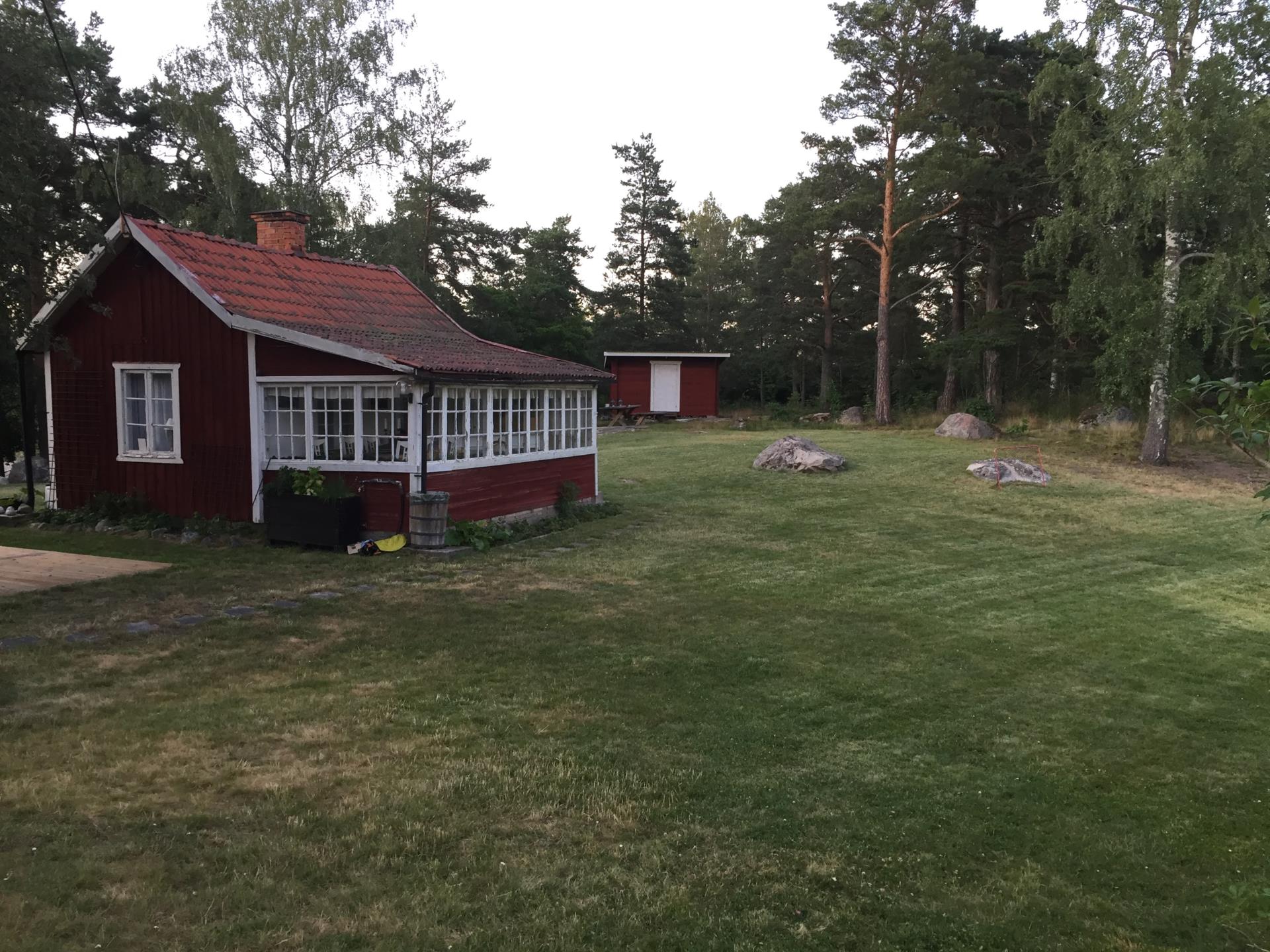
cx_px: 635
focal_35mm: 29
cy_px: 476
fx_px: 1064
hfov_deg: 61.7
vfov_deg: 48.2
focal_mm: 4.15
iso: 32
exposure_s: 1/33
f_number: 2.2
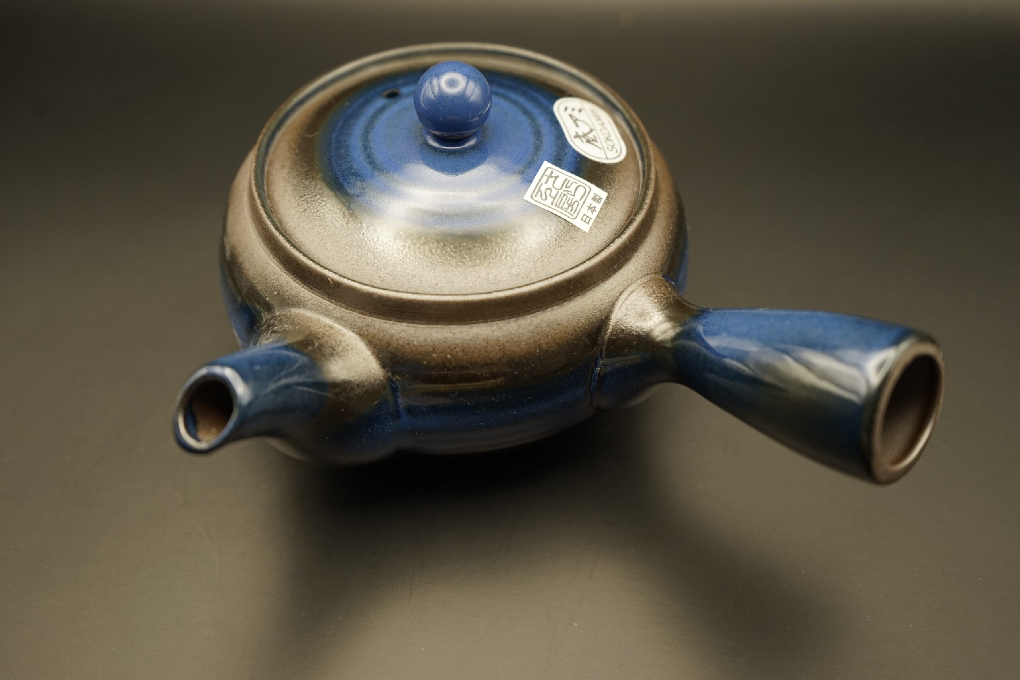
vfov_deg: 34.2
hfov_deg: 49.6
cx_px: 510
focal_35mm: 39
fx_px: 1105
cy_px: 340
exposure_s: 1/60
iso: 640
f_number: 4
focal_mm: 39
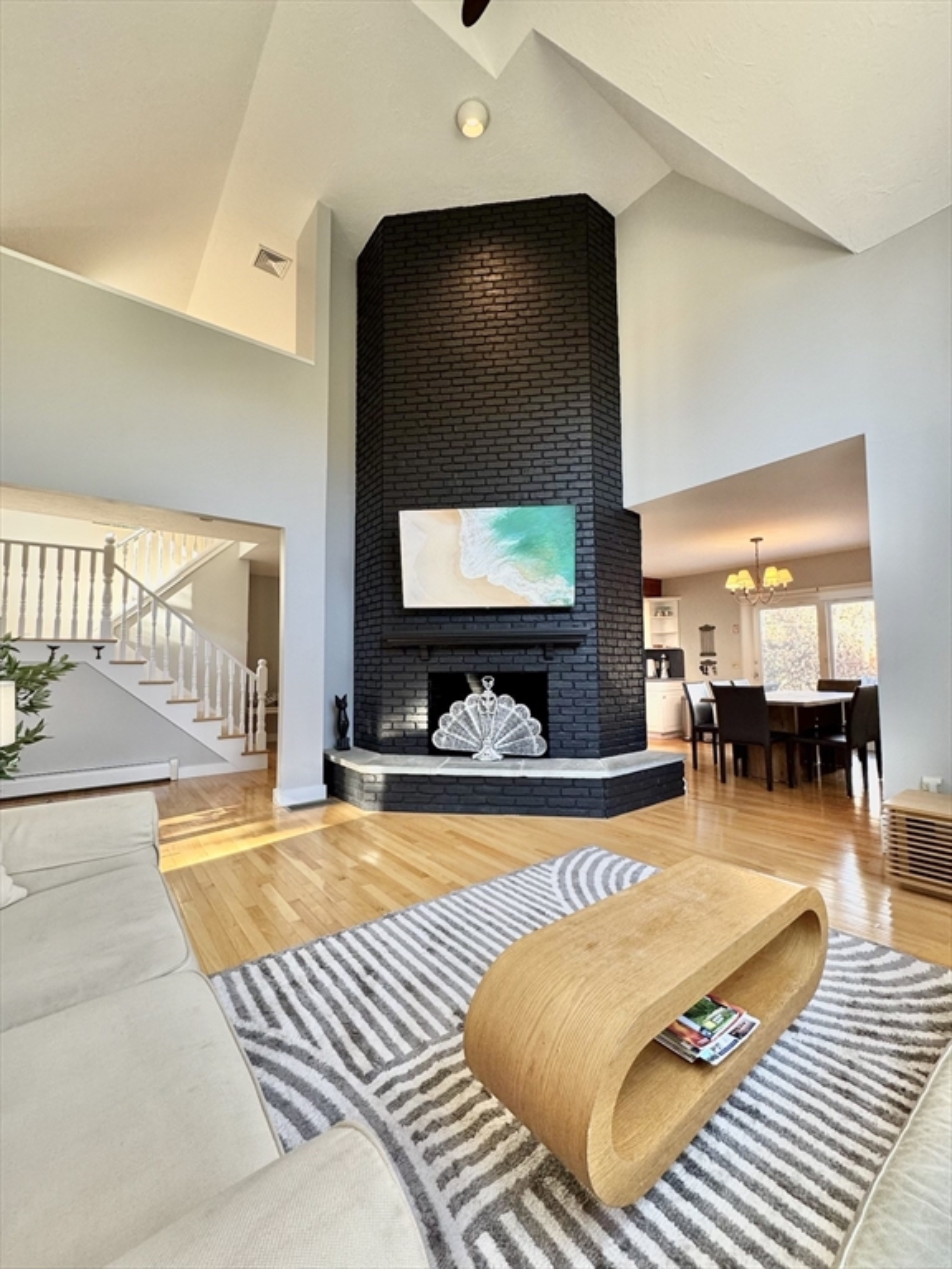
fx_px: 513
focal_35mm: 14
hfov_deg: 85.7
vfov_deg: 102.1
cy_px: 634
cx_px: 476
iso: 160
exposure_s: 1/90
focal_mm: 2.22
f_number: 2.2
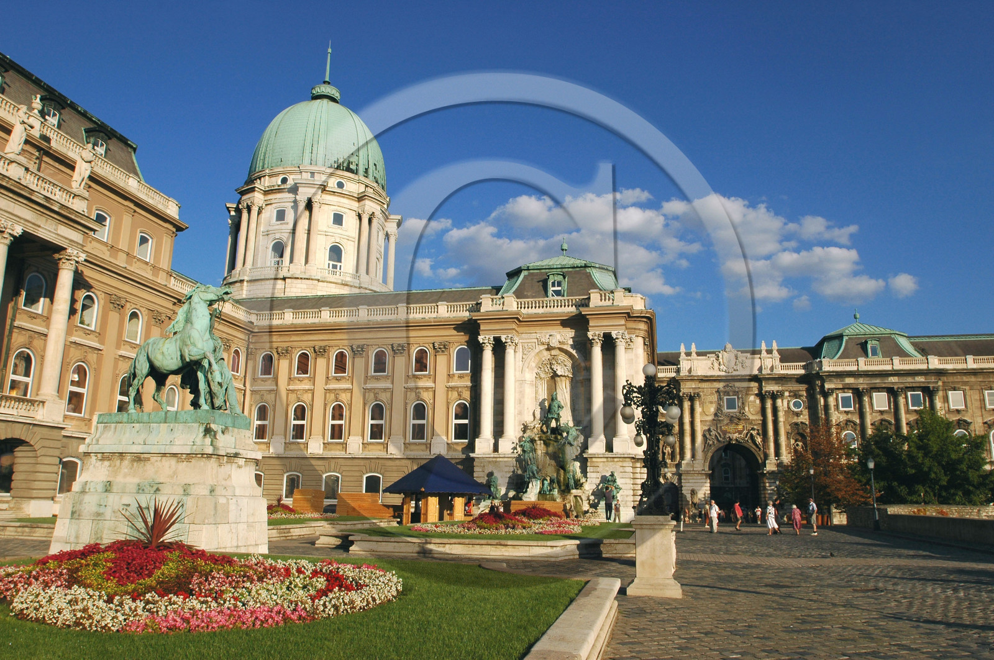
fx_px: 703
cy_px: 330
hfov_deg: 70.5
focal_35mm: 26
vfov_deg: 50.3
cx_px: 497
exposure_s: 1/400
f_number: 10
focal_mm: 17
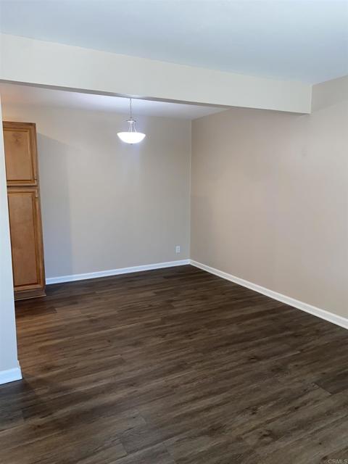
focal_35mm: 26
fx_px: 349
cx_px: 174
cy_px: 232
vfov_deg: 67.3
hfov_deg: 53.1
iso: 32
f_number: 1.8
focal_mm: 4.25
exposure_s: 1/36
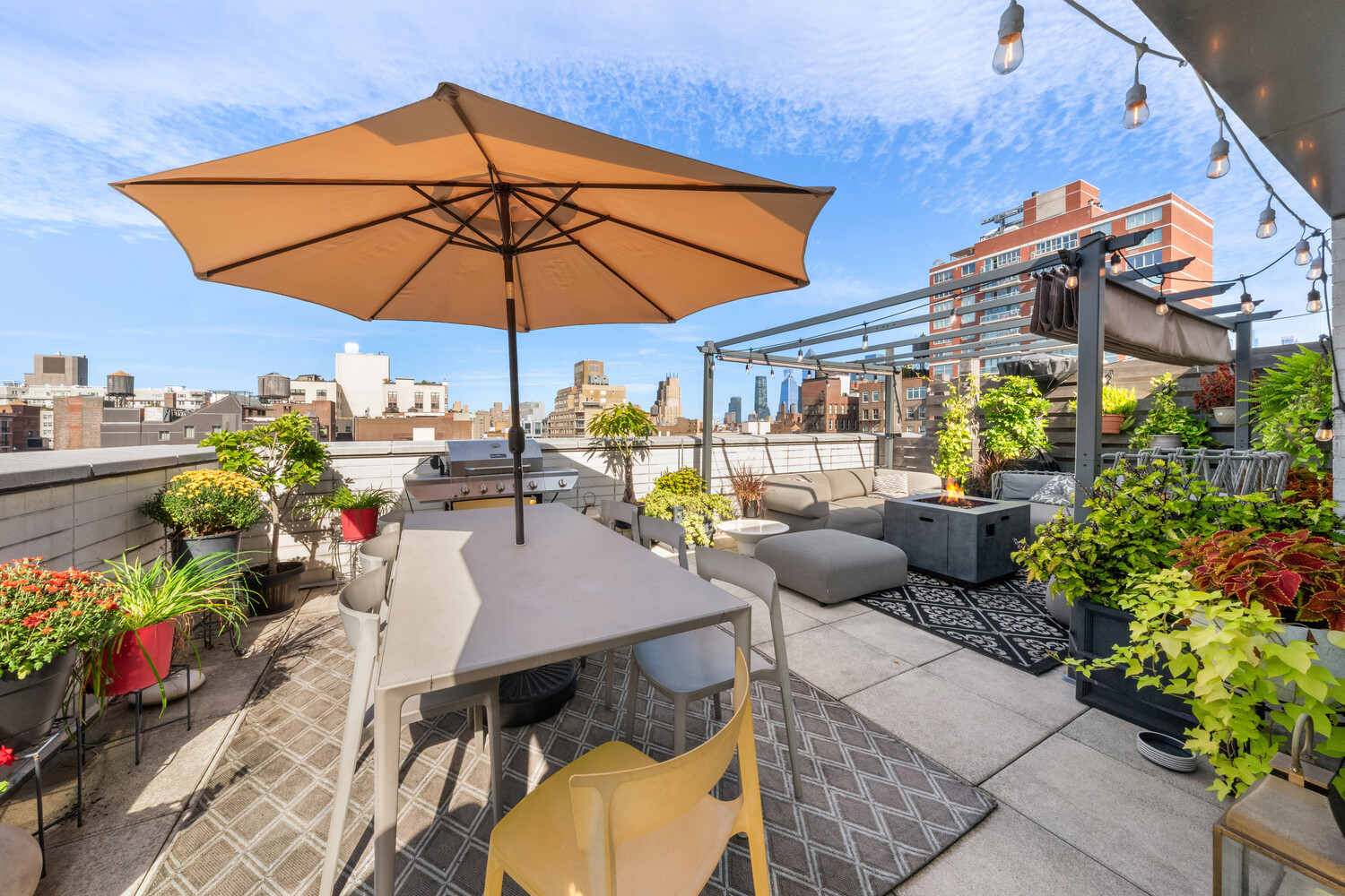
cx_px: 672
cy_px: 448
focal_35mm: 12
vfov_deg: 90.0
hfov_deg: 112.6
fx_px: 448
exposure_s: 1/100
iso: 800
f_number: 22
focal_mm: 12
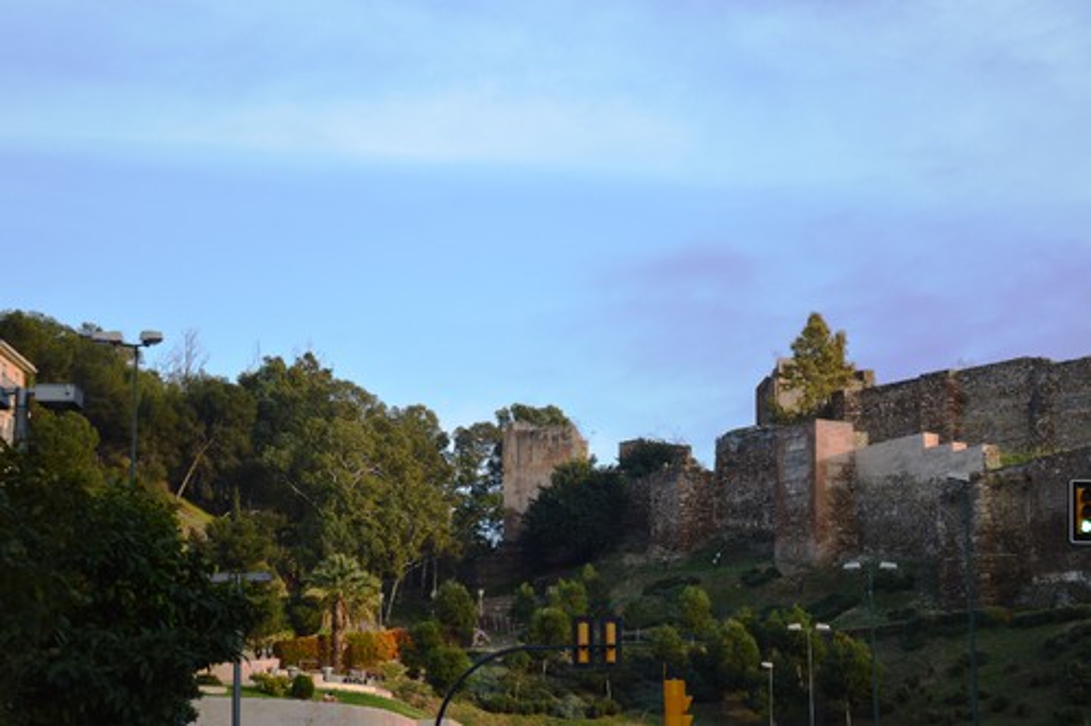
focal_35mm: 82
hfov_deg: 24.6
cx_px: 546
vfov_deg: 16.5
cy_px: 363
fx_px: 2499
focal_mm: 55
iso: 100
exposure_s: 1/160
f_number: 6.3
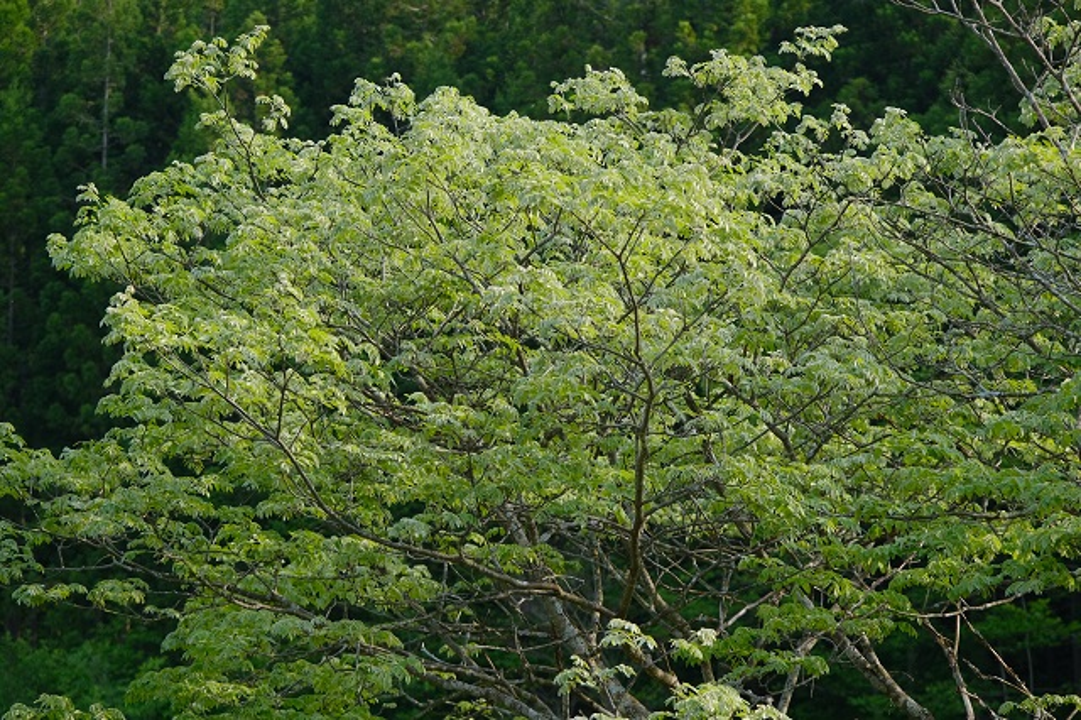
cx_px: 540
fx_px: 3601
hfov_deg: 17.1
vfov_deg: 11.4
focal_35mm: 120
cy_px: 360
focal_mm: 80
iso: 320
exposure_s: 1/400
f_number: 5
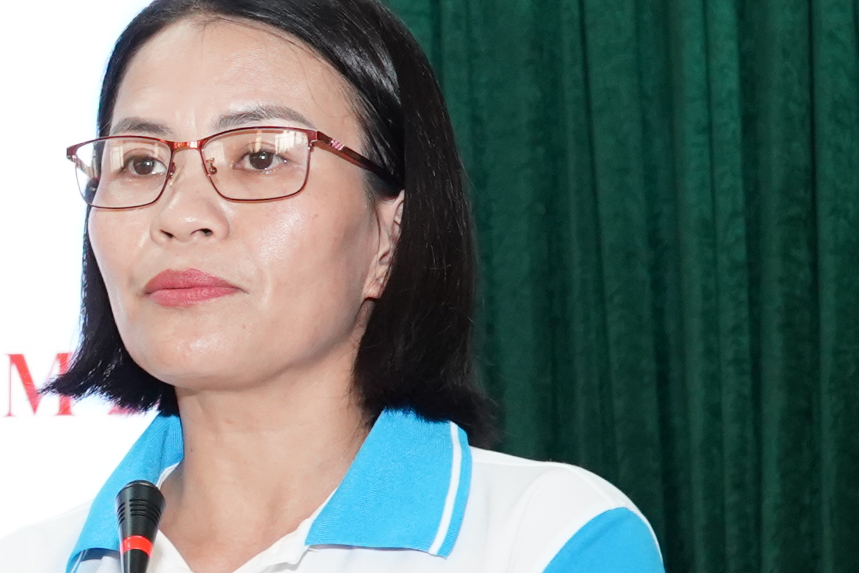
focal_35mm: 125
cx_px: -318
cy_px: 289
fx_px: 2983
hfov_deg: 15.4
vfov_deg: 11.0
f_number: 6.3
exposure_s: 1/80
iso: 2500
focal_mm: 29
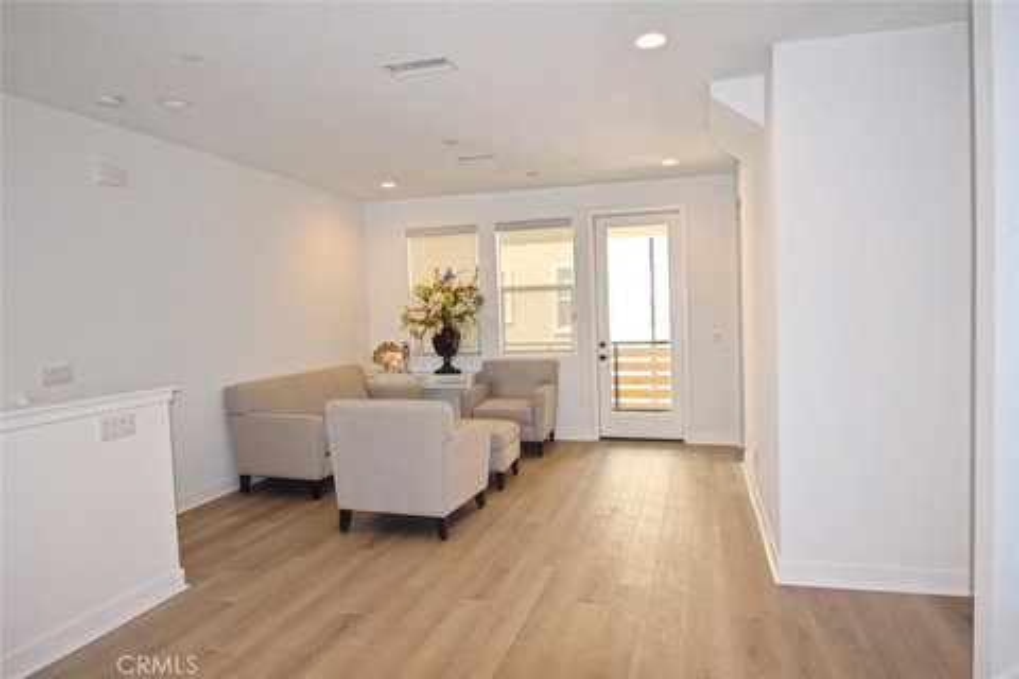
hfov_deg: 77.3
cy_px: 340
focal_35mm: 22
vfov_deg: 56.1
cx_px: 510
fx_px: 637
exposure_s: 1/125
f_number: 5.6
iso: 500
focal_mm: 15
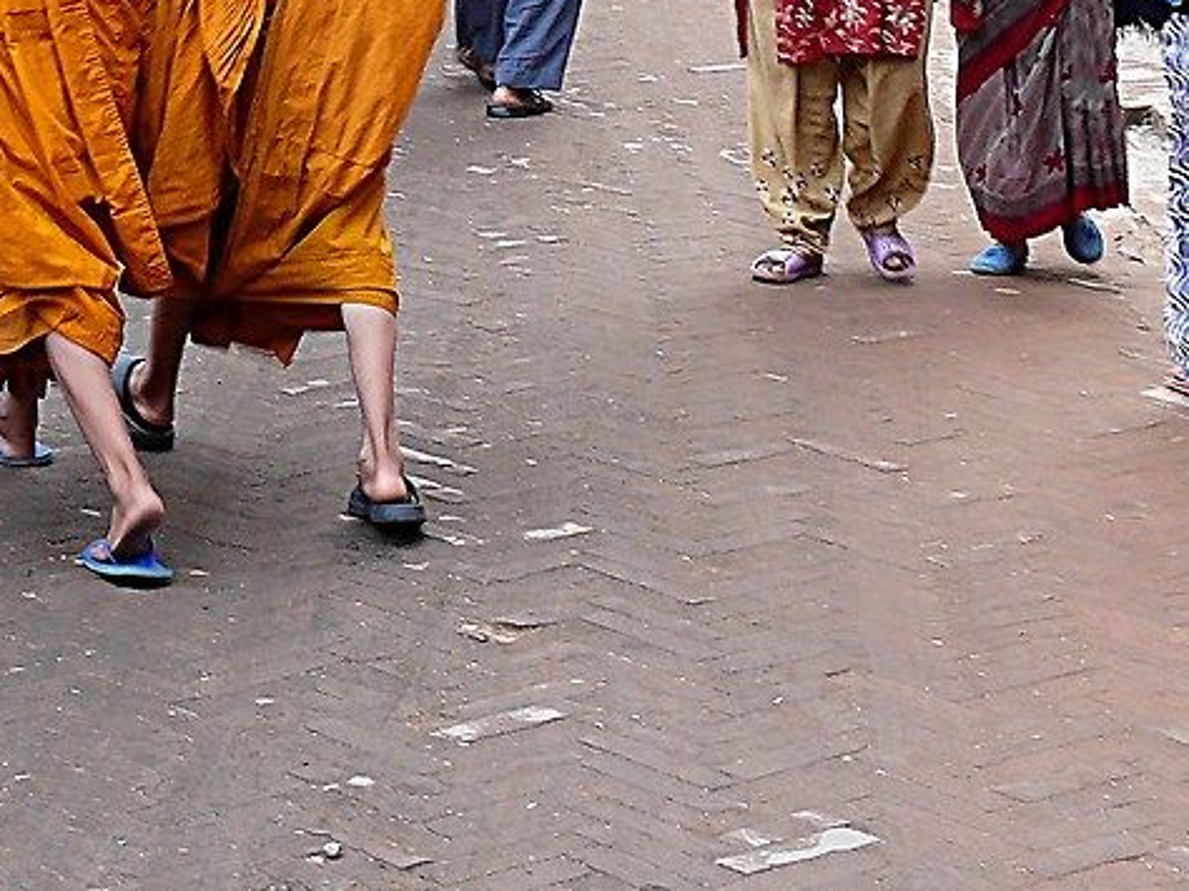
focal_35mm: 119
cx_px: 93
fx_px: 4085
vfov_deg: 12.3
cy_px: -30
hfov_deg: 16.3
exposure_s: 1/50
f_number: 3.2
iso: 100
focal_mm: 9.9
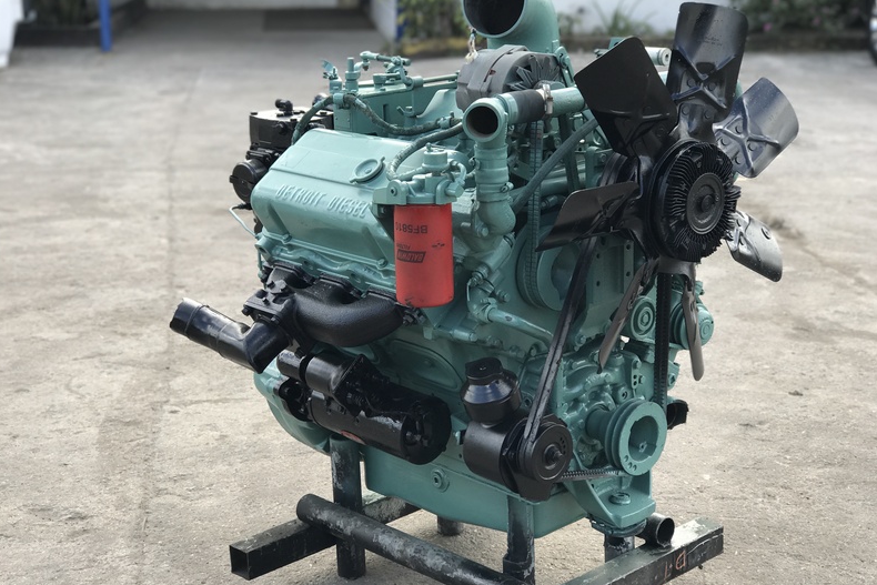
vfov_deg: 22.6
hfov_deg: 33.4
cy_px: 260
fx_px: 1462
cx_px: 438
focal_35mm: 60
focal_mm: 6.6
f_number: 2.8
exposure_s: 1/174
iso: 20
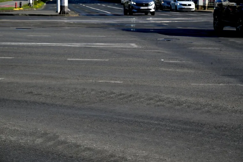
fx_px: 587
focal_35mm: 87
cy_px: 81
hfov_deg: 23.4
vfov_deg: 15.7
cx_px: 122
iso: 320
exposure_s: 1/1000
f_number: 8
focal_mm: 87
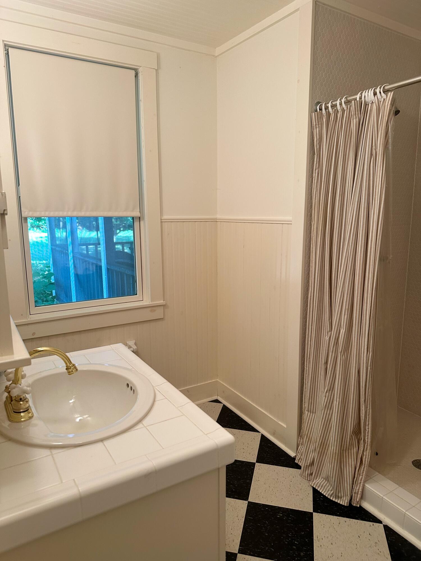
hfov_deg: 56.8
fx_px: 389
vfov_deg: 71.6
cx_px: 210
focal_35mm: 24
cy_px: 280
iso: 160
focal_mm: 6.86
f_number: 1.78
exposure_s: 1/120
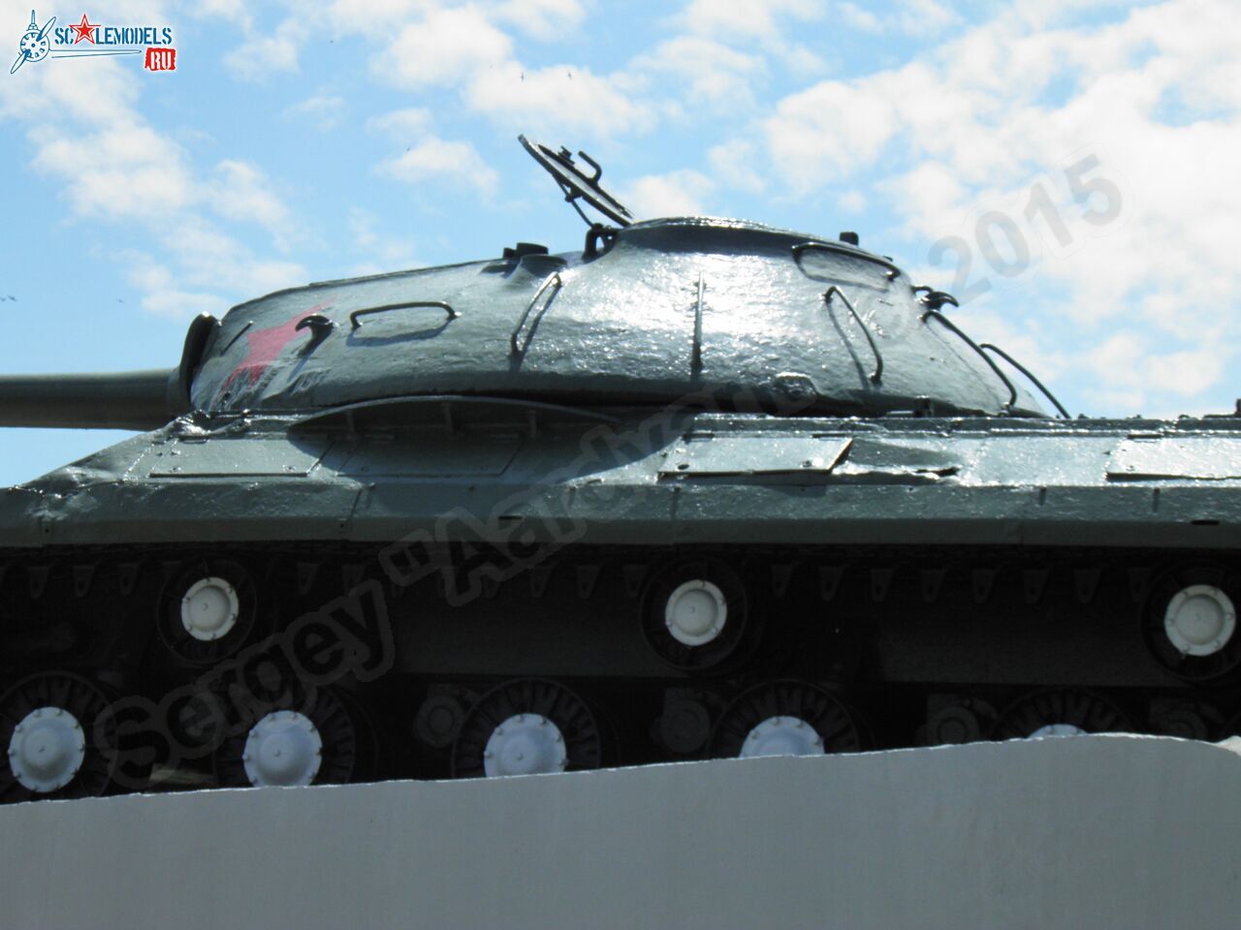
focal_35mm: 141
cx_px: 620
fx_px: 5055
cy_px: 465
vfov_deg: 10.5
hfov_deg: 14.0
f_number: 5.7
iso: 50
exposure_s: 1/400
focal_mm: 25.4
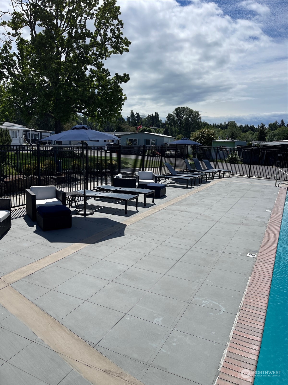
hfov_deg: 54.9
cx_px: 144
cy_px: 192
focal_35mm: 25
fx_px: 277
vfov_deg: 69.4
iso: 32
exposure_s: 1/7937
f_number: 1.6
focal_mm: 5.1
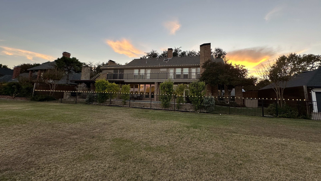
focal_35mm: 16
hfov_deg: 99.3
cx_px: 165
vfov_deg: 66.8
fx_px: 136
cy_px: 78
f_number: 2.2
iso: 64
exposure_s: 1/120
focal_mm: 2.22
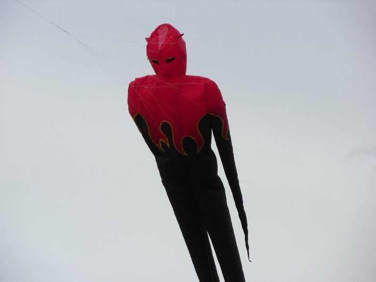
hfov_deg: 13.4
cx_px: 188
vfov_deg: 10.1
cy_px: 141
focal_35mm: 147
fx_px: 1596
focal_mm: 26.6
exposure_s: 1/165
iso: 80
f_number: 5.1
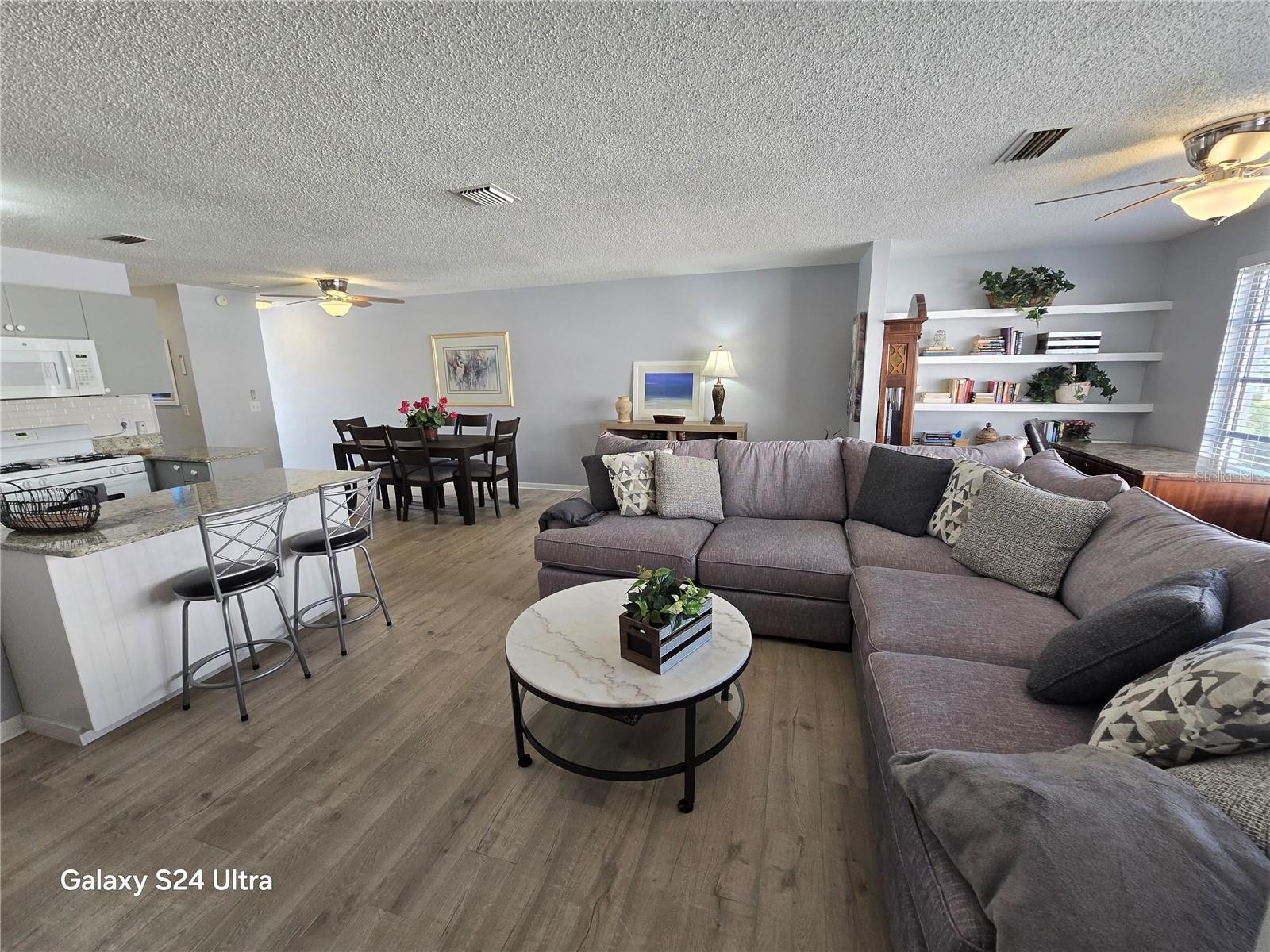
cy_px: 476
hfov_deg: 106.2
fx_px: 477
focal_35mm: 13
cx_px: 635
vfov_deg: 89.9
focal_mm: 2.2
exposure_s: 1/60
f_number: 2.2
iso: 100
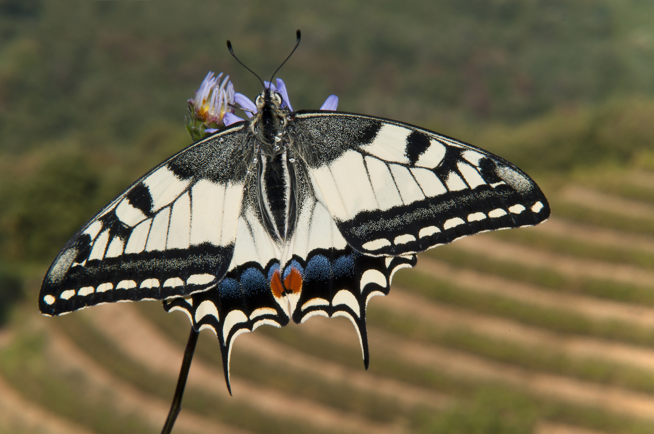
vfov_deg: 13.0
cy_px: 217
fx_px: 1905
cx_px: 327
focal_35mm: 105
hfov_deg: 19.5
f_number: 29
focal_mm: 70
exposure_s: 1/25
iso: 200
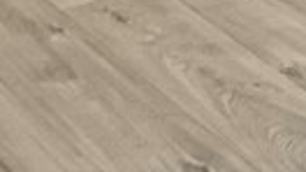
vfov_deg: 4.3
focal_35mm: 245
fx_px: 1986
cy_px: -702
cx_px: 56
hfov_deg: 8.8
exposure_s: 1/60
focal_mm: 3
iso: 125
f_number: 1.8
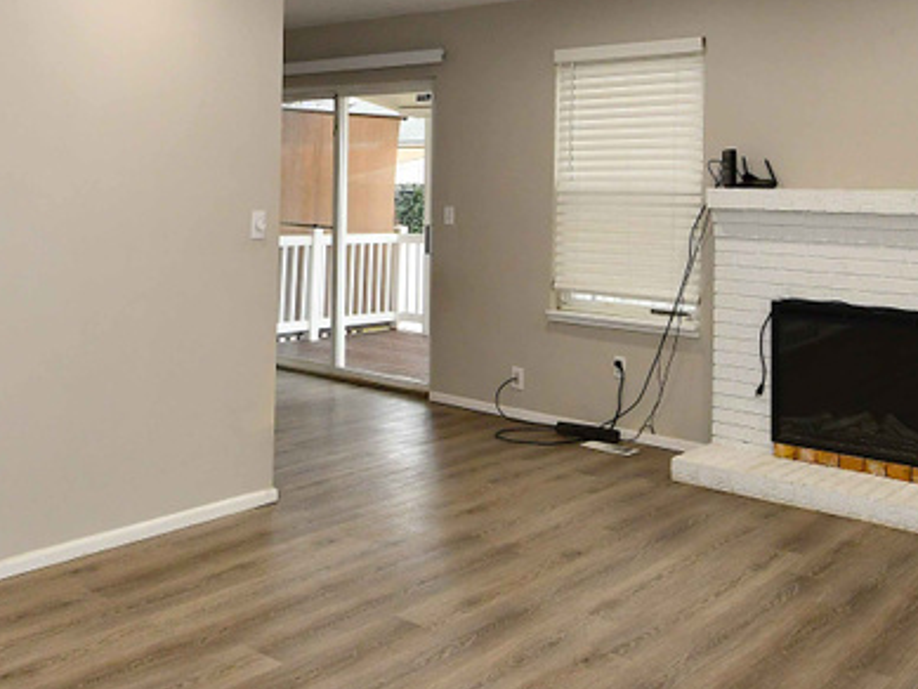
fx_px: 1008
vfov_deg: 36.8
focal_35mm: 38
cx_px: 368
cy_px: 169
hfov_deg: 48.7
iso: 1000
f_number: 7.1
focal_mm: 10
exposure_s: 1/60
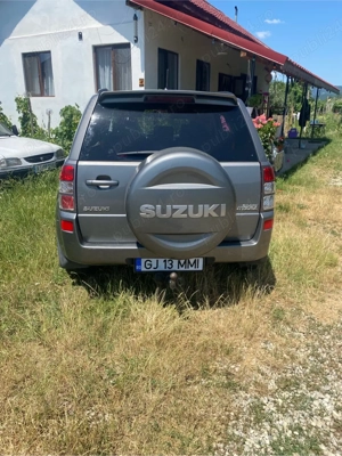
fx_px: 343
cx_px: 171
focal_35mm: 26
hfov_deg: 53.1
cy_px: 228
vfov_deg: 67.3
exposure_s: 1/2358
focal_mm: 4.25
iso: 32
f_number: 1.8
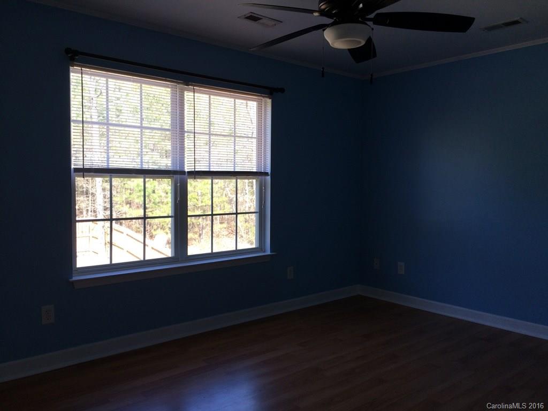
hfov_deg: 61.7
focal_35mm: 29
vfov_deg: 48.2
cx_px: 274
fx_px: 459
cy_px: 206
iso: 40
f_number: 2.2
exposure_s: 1/120
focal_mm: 4.15
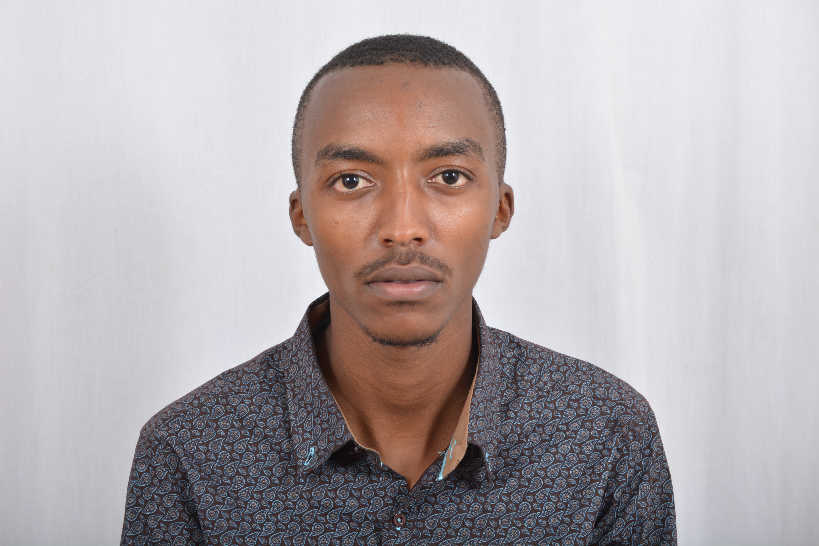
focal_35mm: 82
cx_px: 410
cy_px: 273
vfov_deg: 16.6
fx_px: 1877
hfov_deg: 24.6
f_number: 9
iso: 200
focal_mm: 55
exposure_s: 1/160
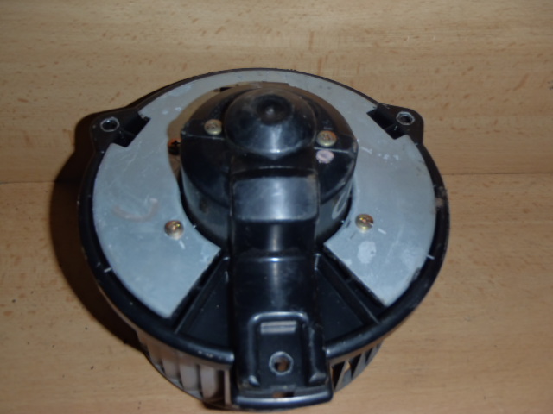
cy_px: 207
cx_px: 276
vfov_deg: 37.7
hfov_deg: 49.0
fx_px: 607
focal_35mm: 38
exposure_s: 1/40
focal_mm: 6.83
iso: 100
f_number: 4.6
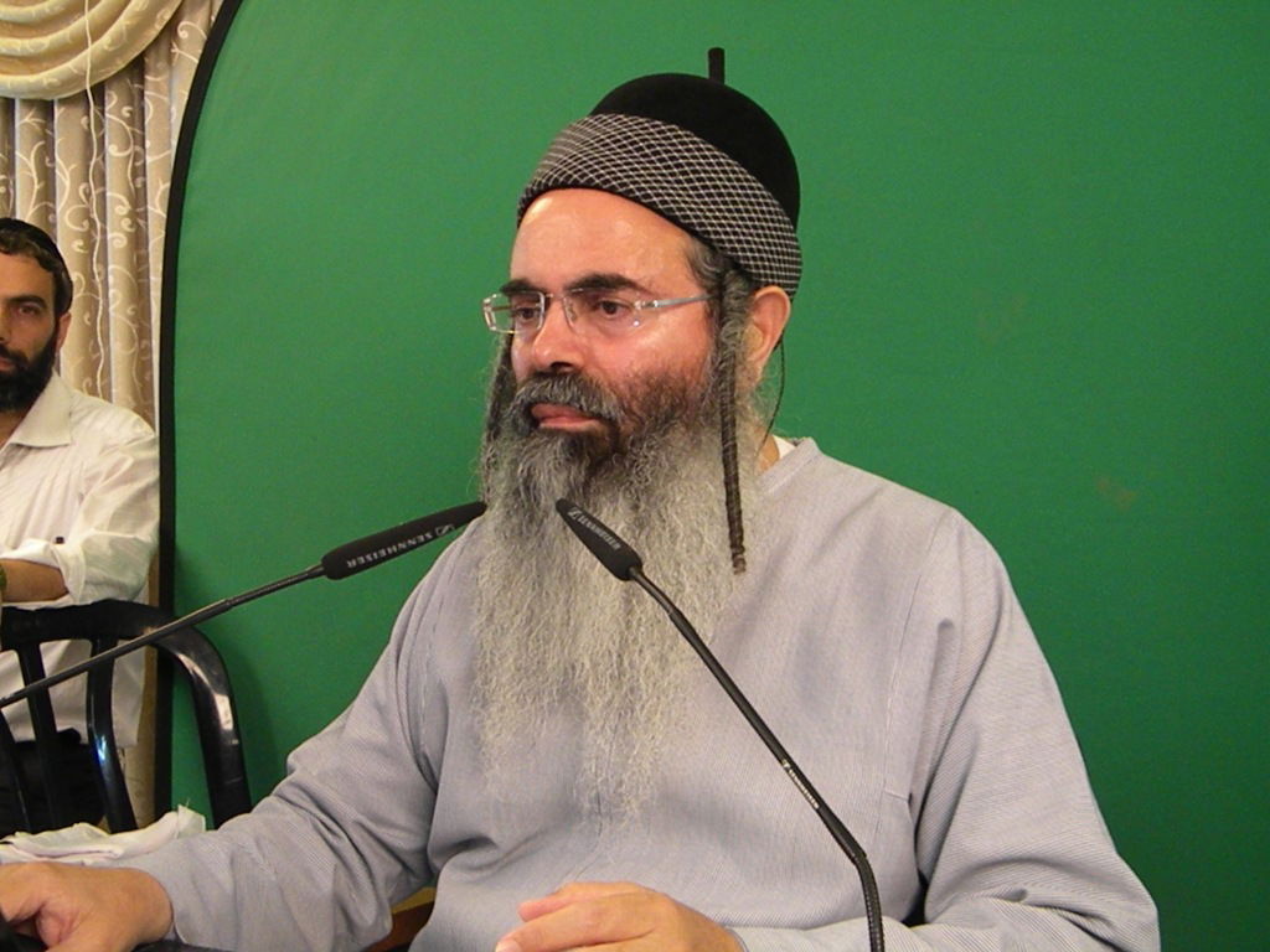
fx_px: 1504
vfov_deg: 35.1
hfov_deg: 45.8
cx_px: 635
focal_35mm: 41
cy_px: 476
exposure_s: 1/93.5
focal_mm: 7.3
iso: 720
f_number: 3.8
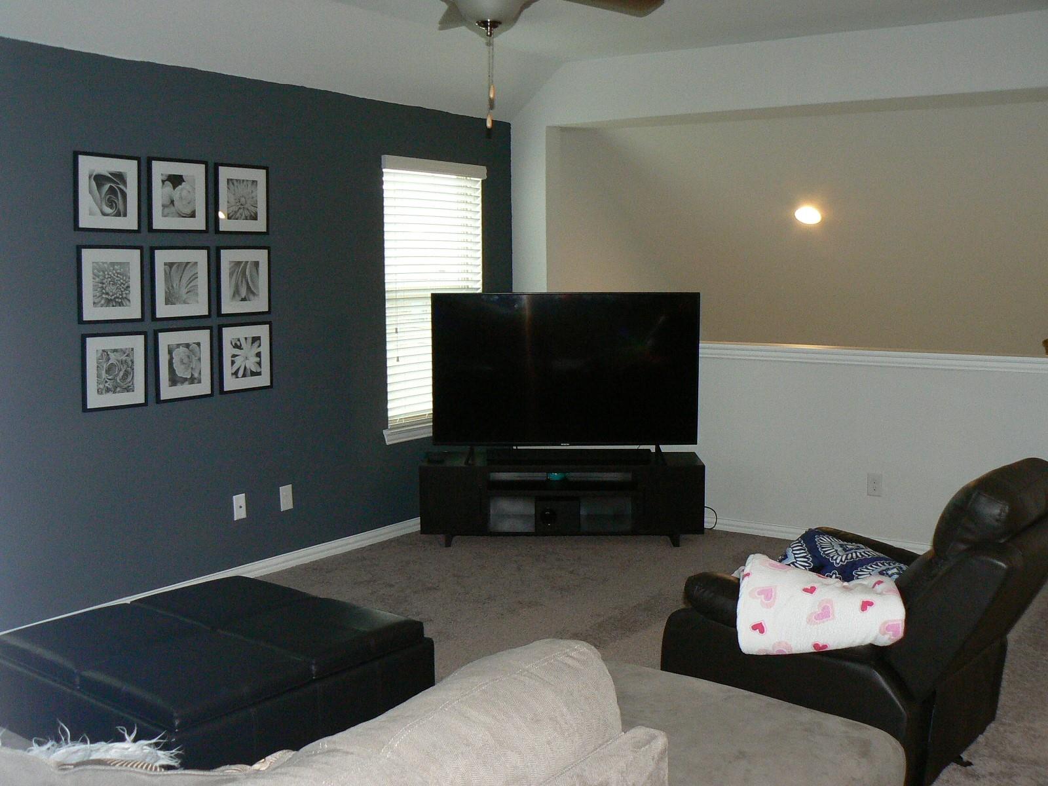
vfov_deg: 39.7
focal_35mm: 36
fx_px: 1090
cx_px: 524
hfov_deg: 51.4
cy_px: 393
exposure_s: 1/30
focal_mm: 6
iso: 200
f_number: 3.6
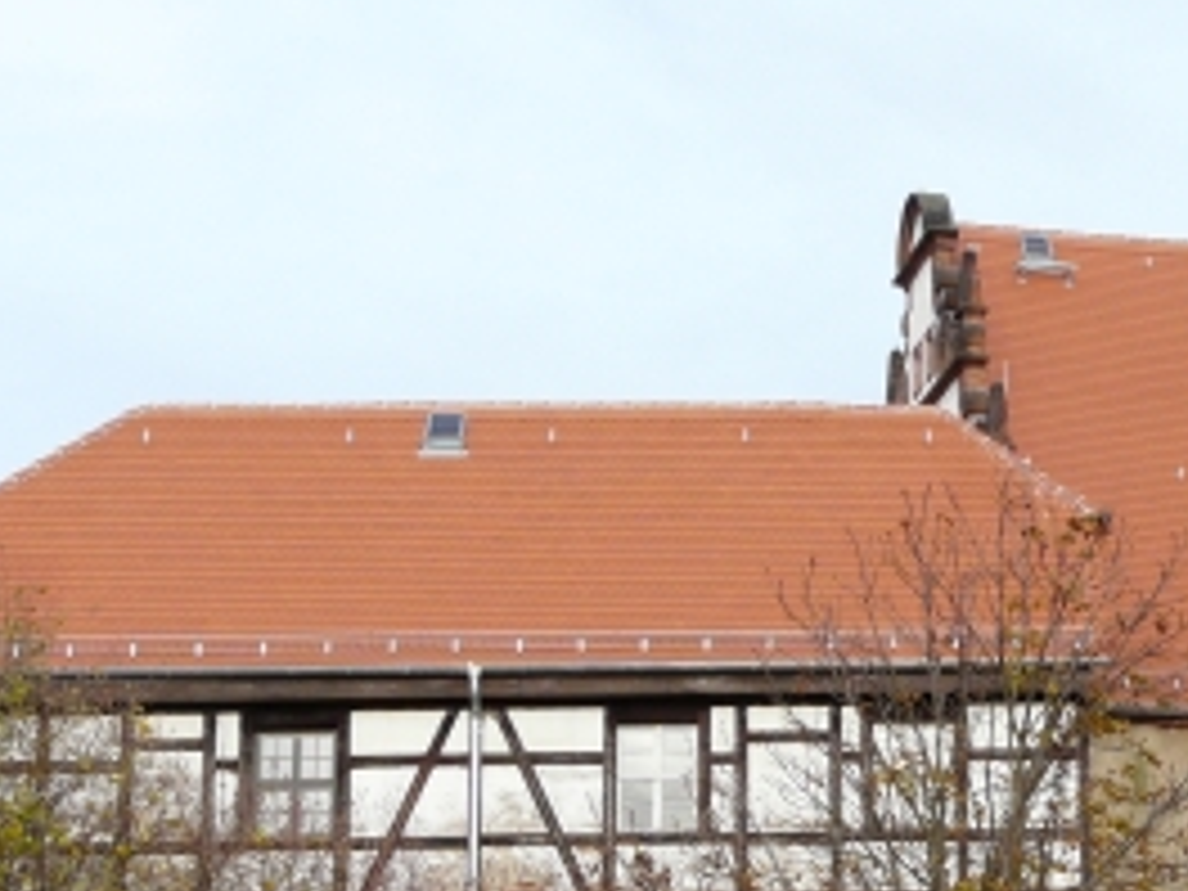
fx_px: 3501
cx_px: 1354
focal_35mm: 102
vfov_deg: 14.5
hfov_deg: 18.4
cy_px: 540
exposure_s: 1/250
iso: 100
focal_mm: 6.8
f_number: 4.5
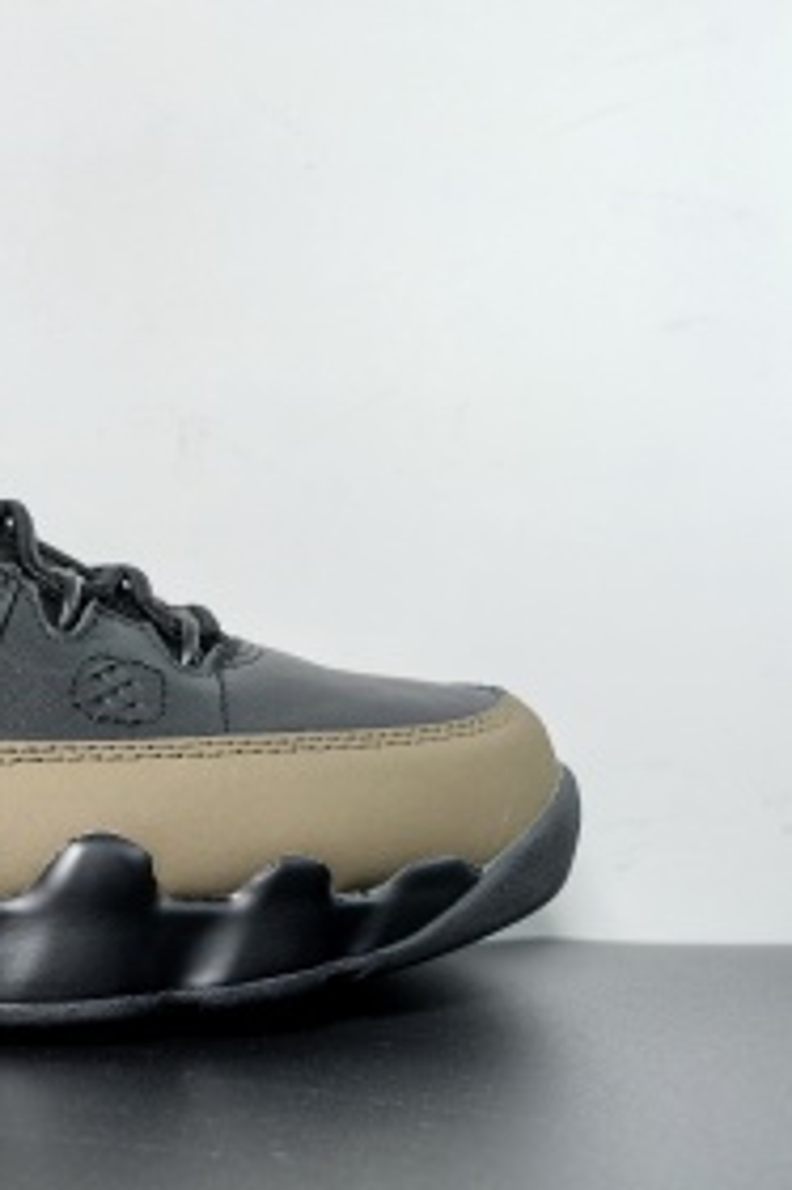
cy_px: 659
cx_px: -233
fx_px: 1652
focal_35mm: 50
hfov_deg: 23.8
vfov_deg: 39.6
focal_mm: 6.98
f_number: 2
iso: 50
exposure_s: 1/340
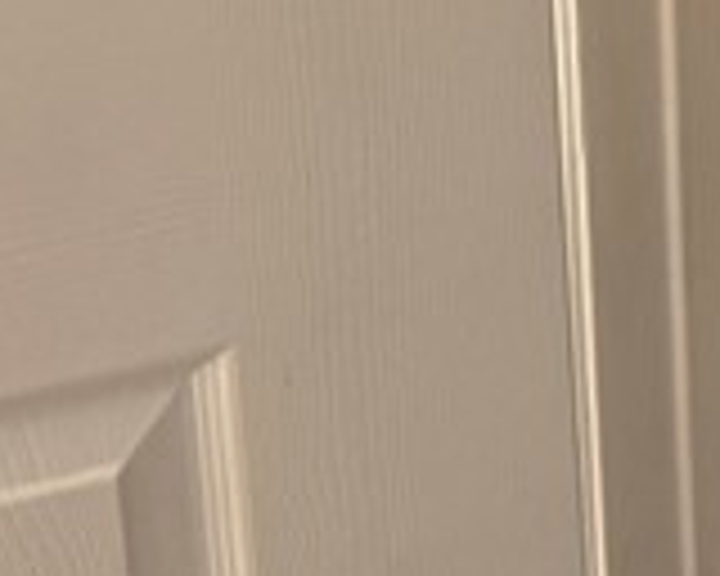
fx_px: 3196
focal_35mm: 150
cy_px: -549
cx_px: 1539
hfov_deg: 11.3
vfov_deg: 9.6
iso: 125
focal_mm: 6.76
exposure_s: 1/60
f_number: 1.78
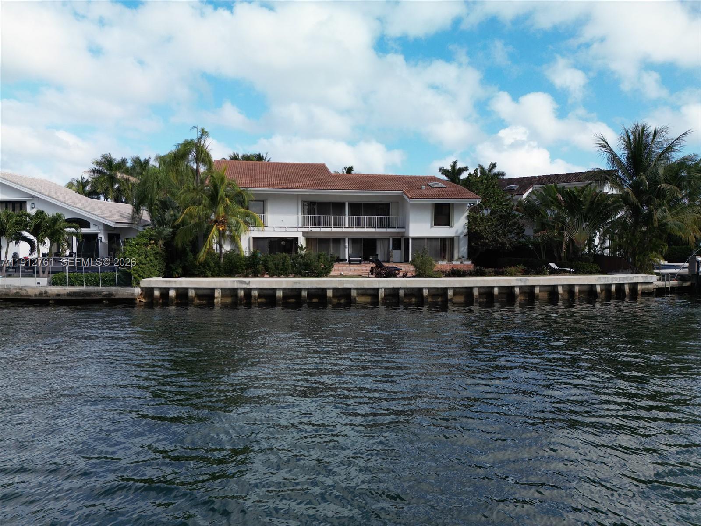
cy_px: 263
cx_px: 350
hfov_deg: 71.6
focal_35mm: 24
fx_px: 486
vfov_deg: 56.8
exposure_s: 1/1500
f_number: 1.7
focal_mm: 6.72
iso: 140
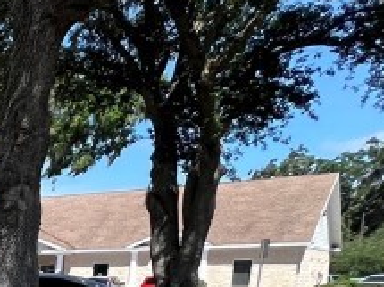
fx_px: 687
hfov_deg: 16.6
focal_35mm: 62
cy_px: 380
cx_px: -480
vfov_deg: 21.3
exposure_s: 1/1263
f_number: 1.8
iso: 32
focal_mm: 1.57
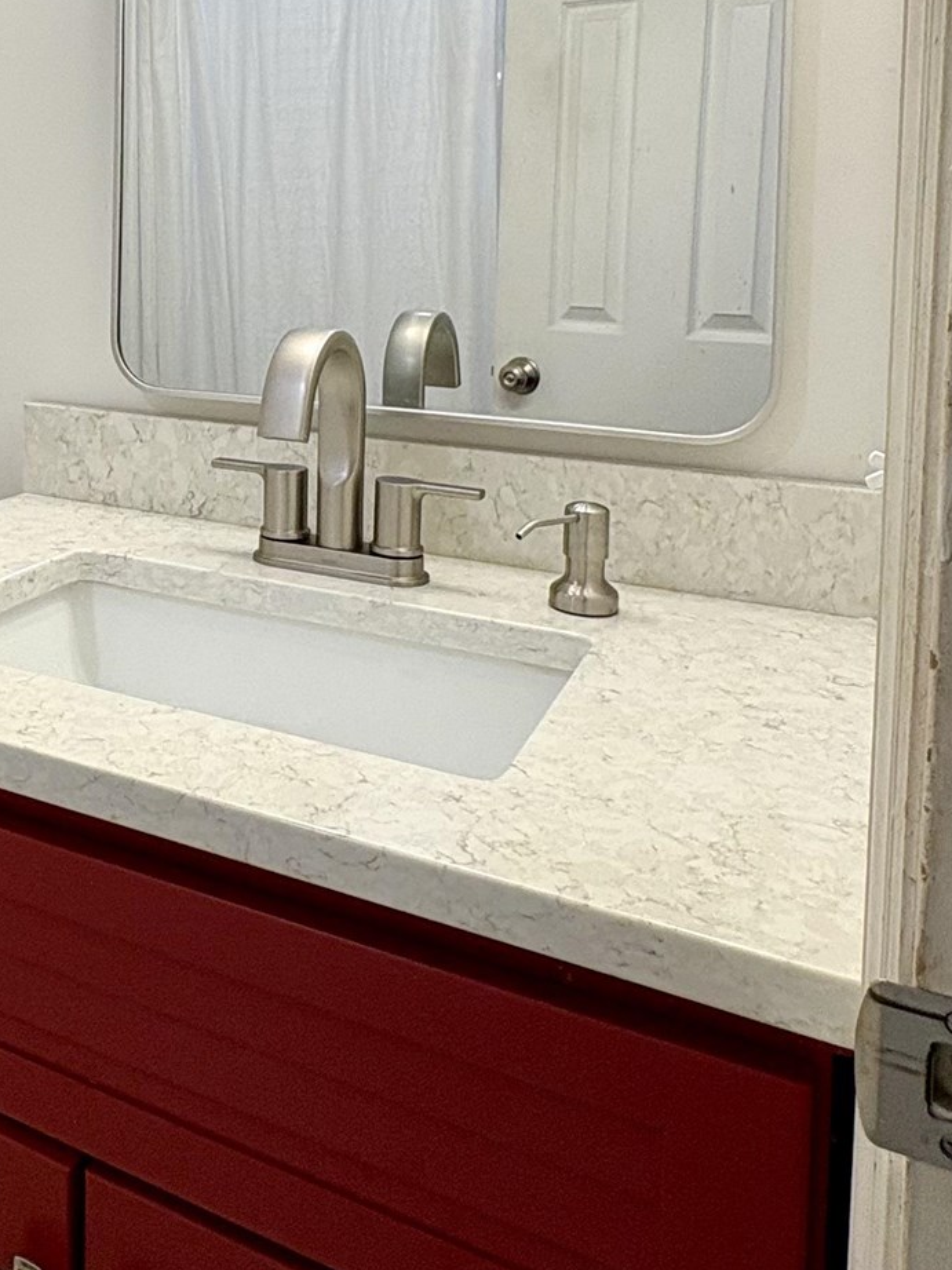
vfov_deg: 49.9
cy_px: 280
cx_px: 81
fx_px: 1284
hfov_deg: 37.8
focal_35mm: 35
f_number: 2.2
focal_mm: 2.22
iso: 125
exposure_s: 1/120
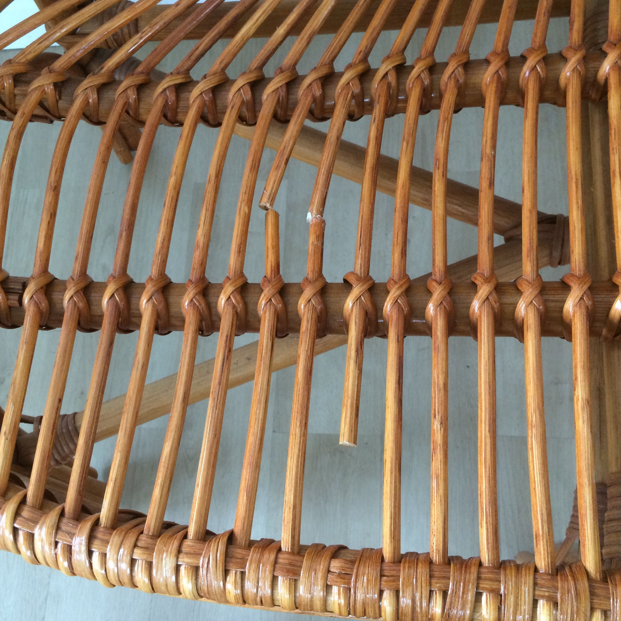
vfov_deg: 47.2
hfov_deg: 47.2
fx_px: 710
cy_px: 315
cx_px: 312
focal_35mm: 35
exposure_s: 1/33
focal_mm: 4.15
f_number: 2.2
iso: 200
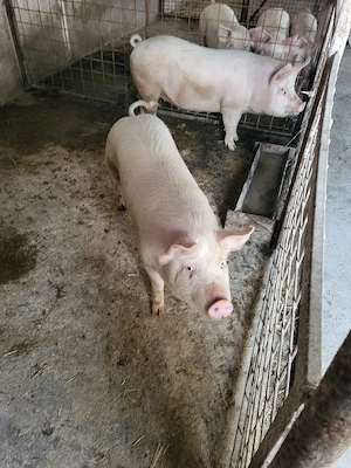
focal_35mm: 26
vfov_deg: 67.3
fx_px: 352
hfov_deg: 53.1
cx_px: 176
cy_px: 234
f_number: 1.8
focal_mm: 5.4
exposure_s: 1/33.4
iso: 500
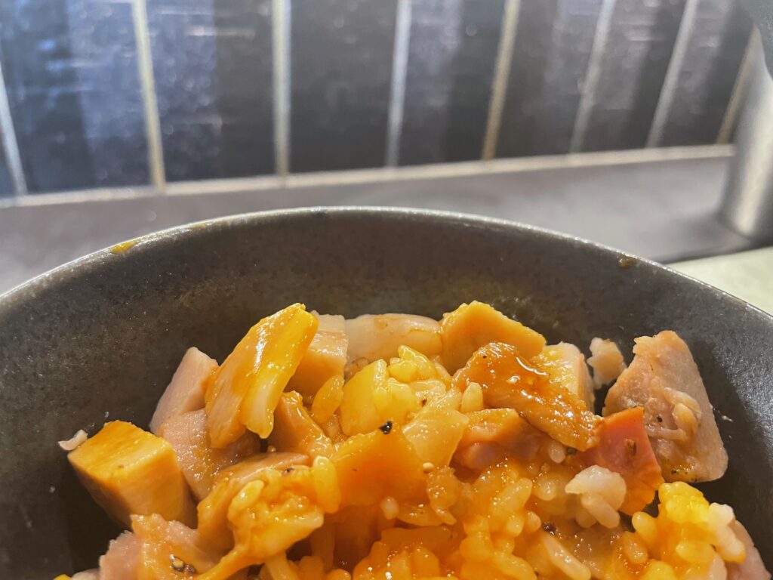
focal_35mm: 26
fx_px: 581
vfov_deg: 53.1
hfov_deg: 67.3
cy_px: 290
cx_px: 386
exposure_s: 1/50
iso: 200
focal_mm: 4.2
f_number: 1.6
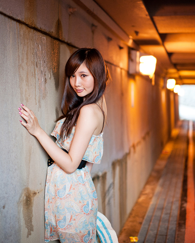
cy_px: 107
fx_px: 317
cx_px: 96
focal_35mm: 44
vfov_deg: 41.9
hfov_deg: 34.2
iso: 1000
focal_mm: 35
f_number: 1.4
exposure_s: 1/800
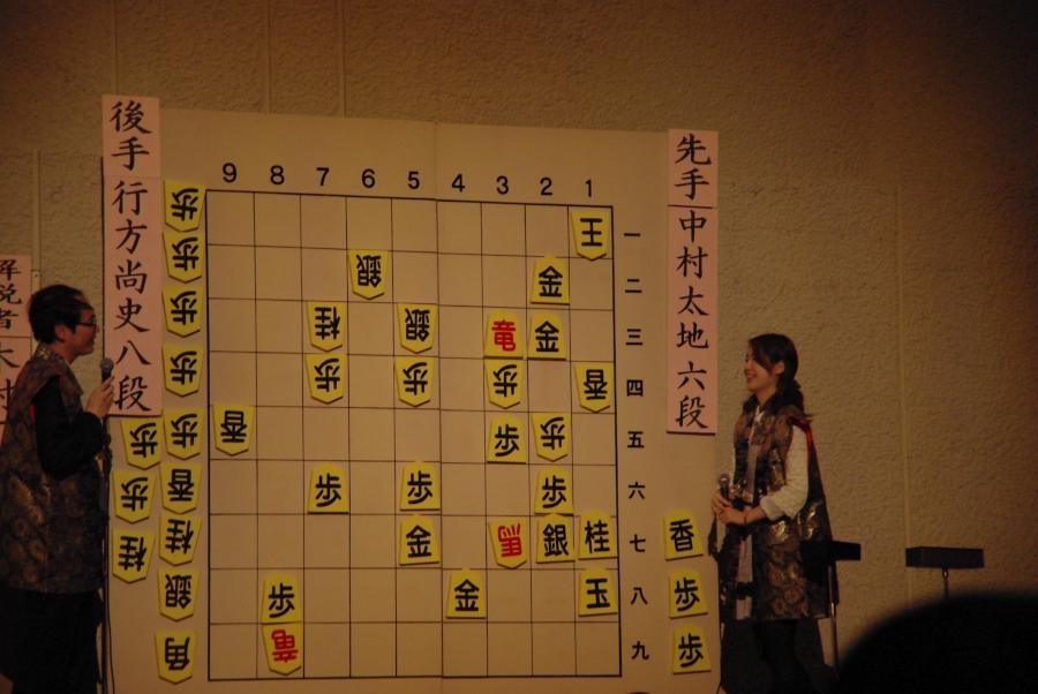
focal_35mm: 150
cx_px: 519
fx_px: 4329
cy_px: 347
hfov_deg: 13.7
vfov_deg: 9.2
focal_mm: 100
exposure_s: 1/80
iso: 1000
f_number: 6.3
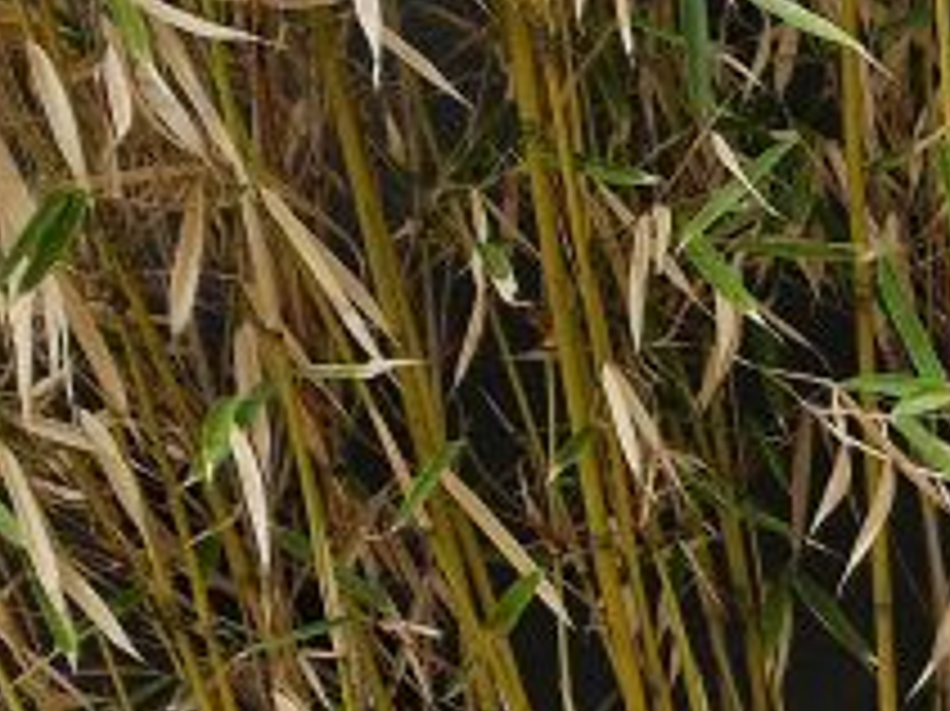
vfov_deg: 12.9
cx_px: 1995
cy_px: 1474
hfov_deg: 15.3
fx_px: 2688
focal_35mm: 98
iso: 100
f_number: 1.8
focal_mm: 5.4
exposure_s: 1/180
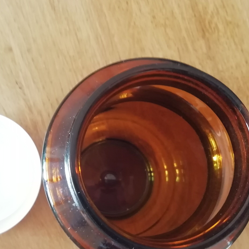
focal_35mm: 45
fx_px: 366
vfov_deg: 37.5
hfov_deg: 36.9
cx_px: 73
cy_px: 143
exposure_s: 1/33.3
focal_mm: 3.21
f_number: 2.2
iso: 320
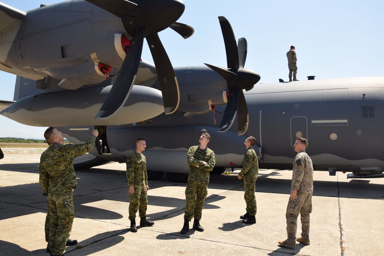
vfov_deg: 47.9
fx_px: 288
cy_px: 128
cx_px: 192
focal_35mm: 27
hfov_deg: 67.4
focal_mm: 18
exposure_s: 1/250
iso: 100
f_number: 8
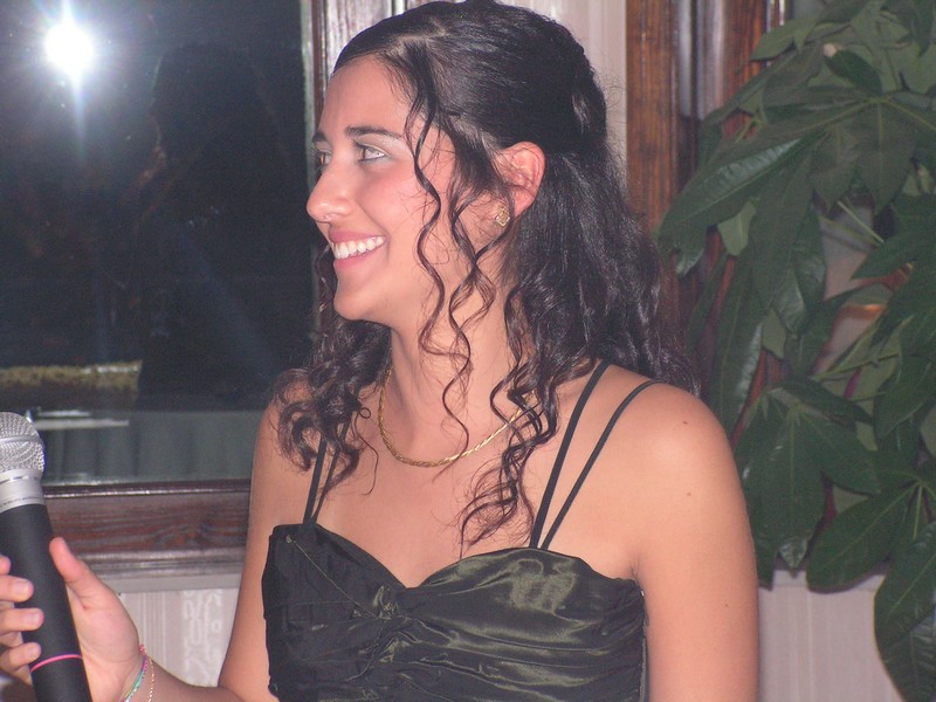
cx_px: 468
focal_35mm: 130
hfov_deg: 15.2
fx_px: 3515
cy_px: 351
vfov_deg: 11.4
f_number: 3.4
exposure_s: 1/125
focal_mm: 21.8
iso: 200
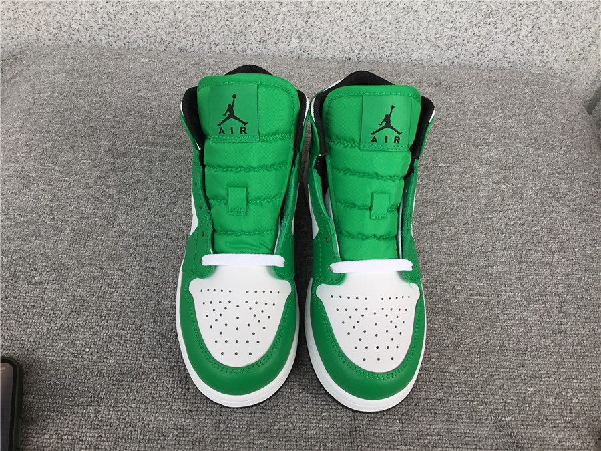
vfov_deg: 45.4
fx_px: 538
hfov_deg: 58.4
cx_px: 300
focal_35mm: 31
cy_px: 226
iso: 25
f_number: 2.4
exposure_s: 1/234
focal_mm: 3.3
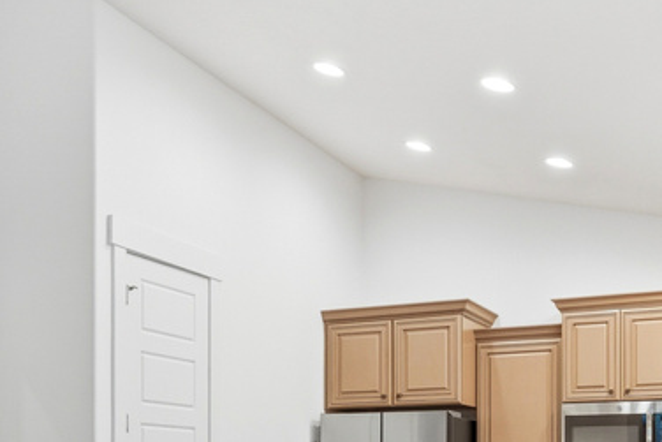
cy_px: 472
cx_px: 380
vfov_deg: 25.3
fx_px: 921
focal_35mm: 50
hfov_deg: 39.4
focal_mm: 18.4
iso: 640
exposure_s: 1/160
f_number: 8
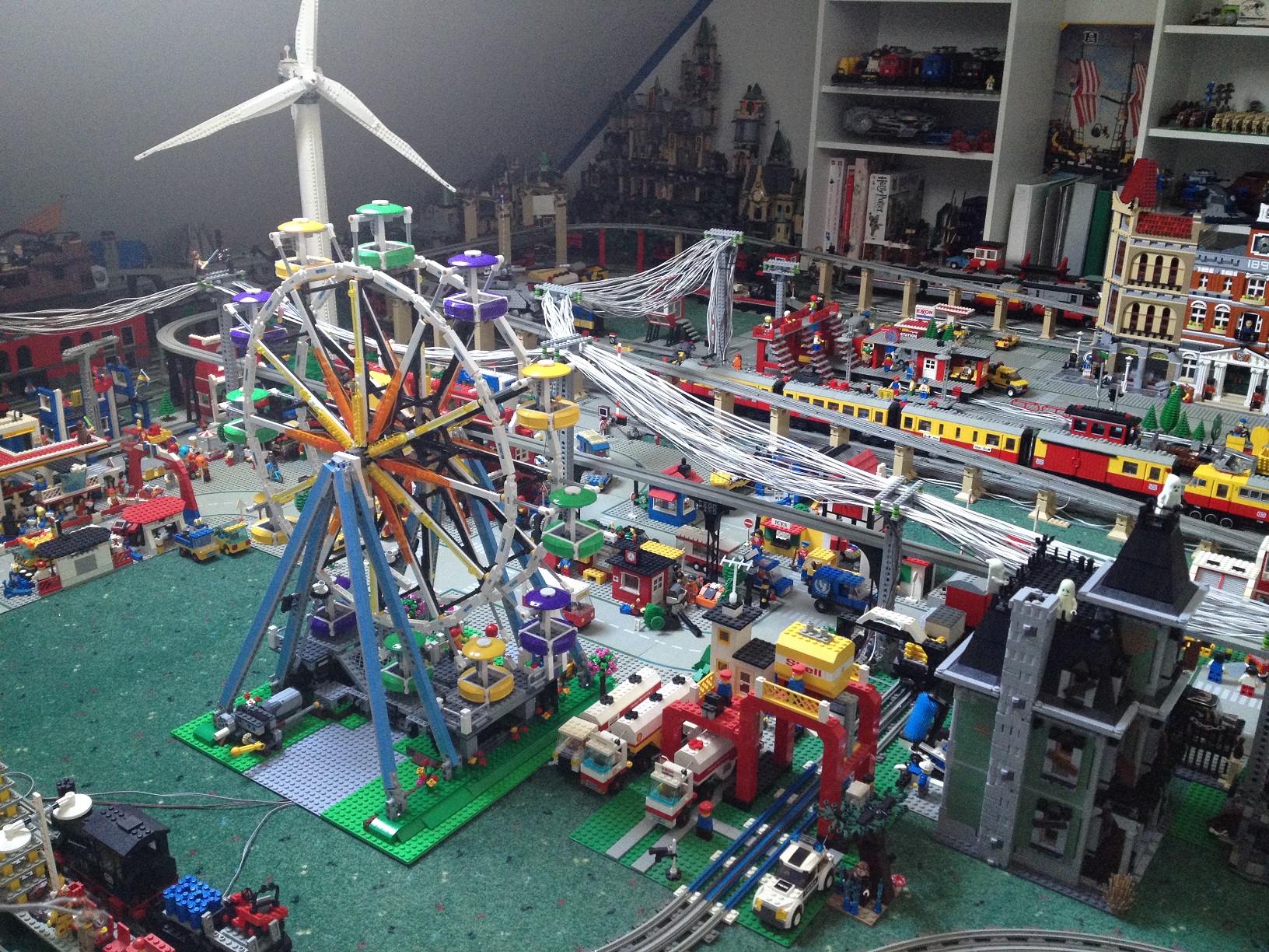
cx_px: 634
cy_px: 476
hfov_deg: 52.6
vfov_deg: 40.7
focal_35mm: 35
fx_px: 1283
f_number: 2.4
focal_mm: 4.28
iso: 200
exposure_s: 1/20
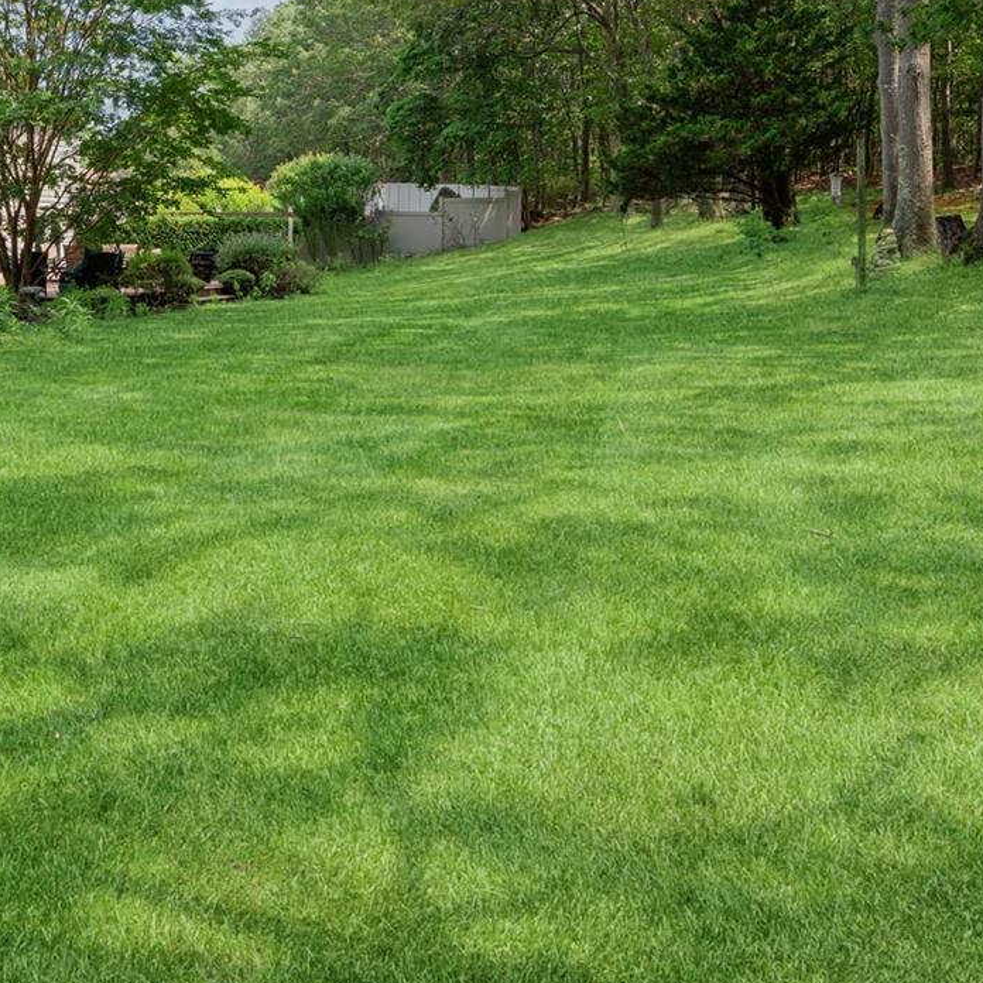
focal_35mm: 40
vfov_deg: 40.9
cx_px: 154
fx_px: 1285
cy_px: 272
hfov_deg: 39.7
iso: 160
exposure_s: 1/200
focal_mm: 16
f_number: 5.6
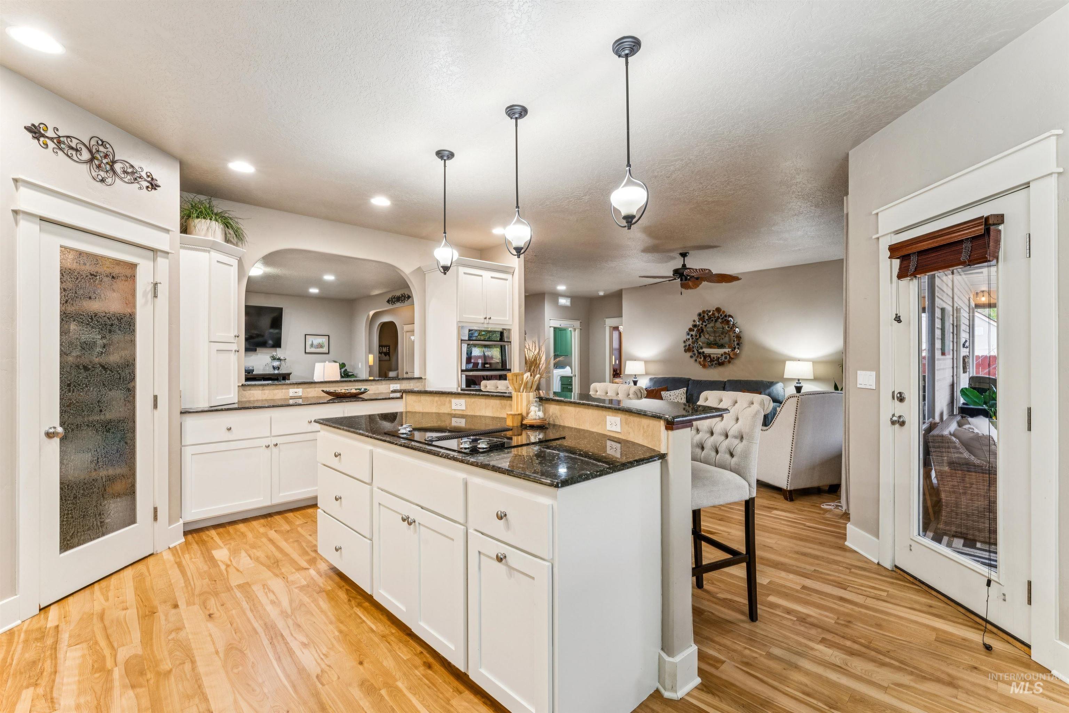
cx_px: 534
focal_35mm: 16
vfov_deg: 75.1
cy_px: 356
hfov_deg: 98.2
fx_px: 463
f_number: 13
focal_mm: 15.6
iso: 400
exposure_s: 1/2.5
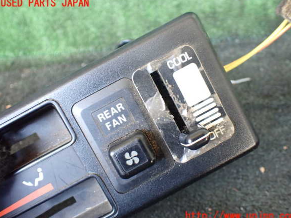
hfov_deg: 58.4
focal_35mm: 31
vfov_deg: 45.4
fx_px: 260
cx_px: 148
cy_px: 110
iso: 800
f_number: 2.3
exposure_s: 1/100
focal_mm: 5.4
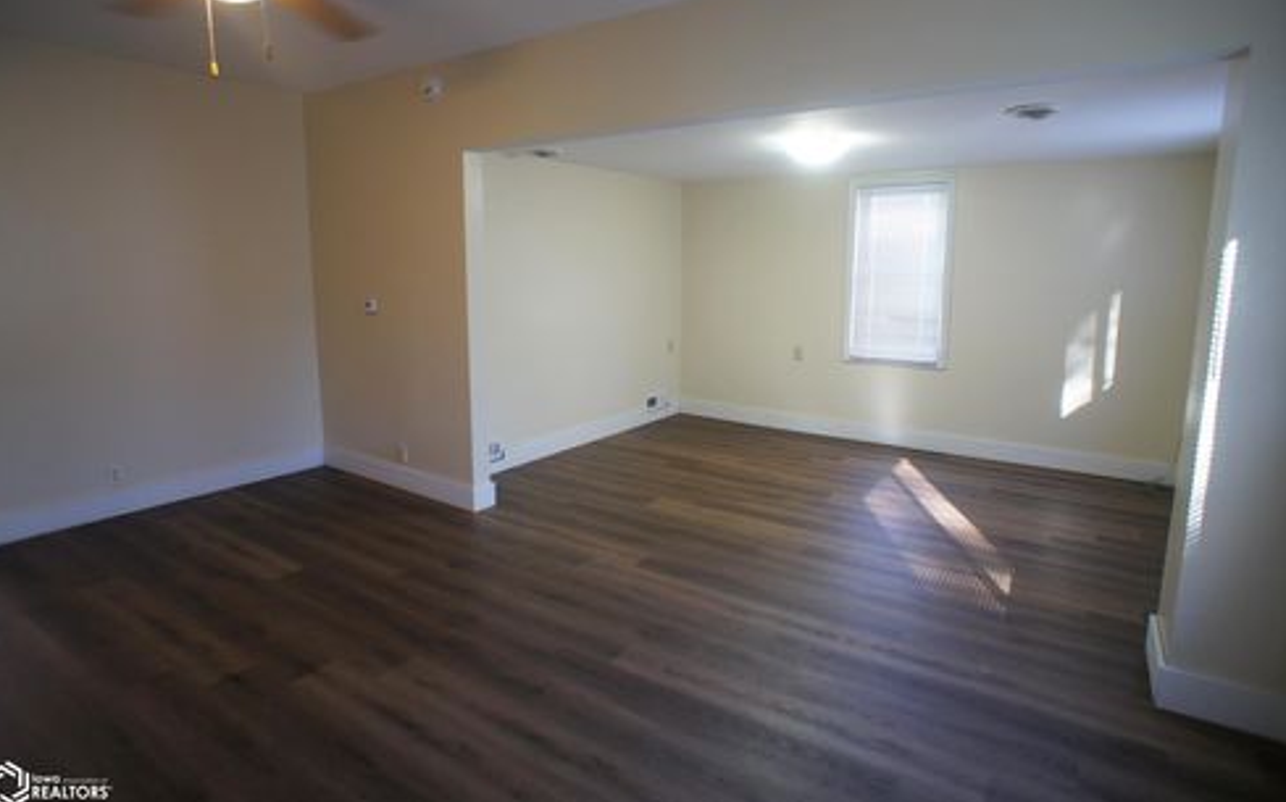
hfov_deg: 72.6
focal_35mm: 25
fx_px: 876
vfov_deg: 49.2
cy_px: 373
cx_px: 644
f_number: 2.8
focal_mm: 16
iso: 200
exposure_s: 1/30
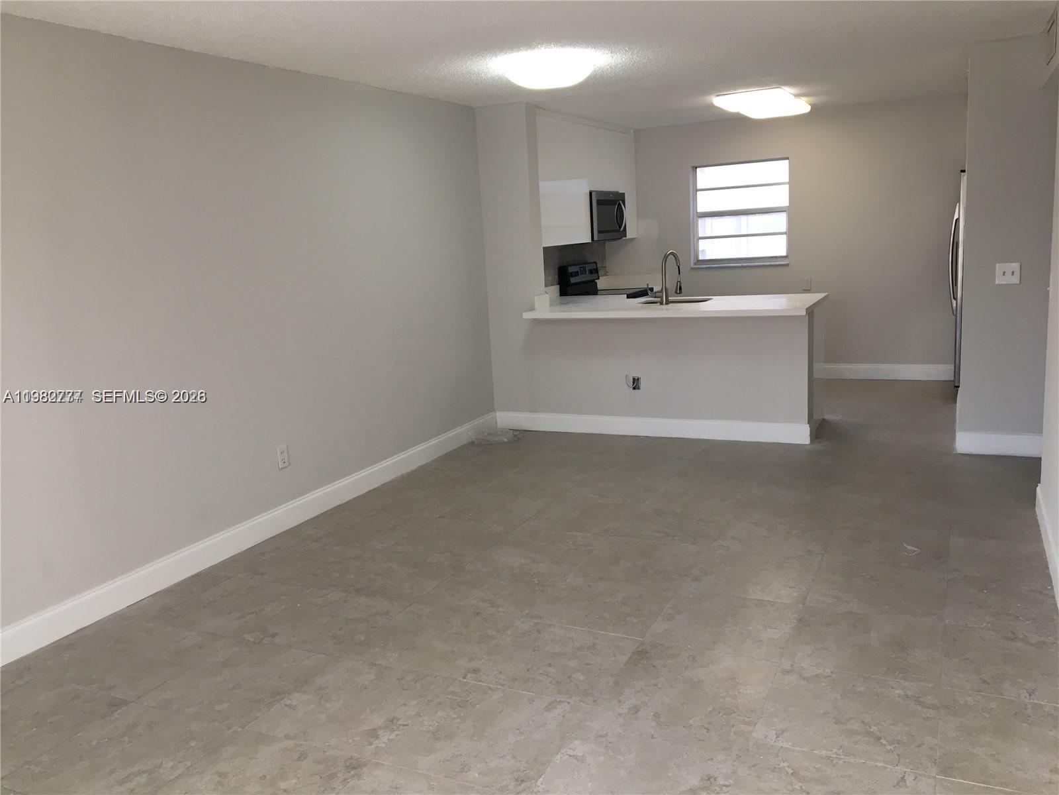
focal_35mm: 29
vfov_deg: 48.2
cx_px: 530
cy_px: 398
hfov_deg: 61.7
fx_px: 887
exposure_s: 1/33
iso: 25
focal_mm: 4.15
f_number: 2.2
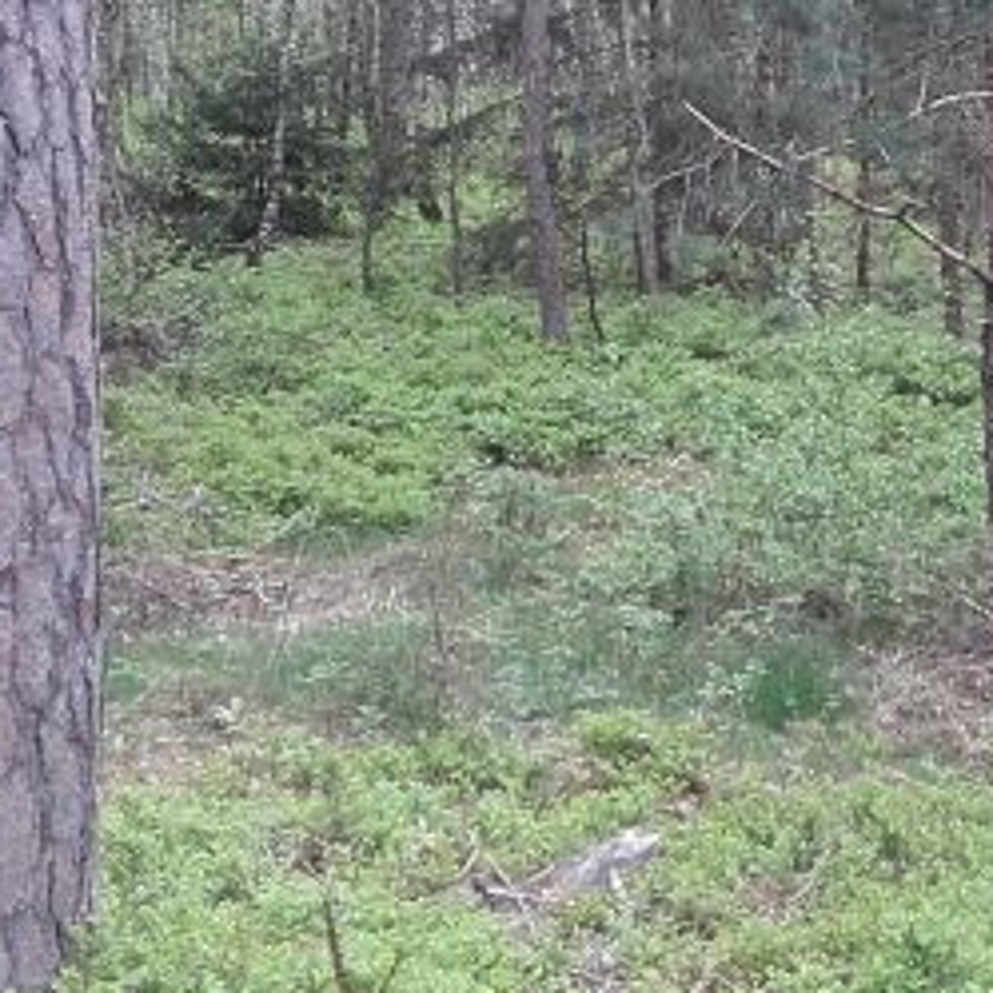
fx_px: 2856
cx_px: 778
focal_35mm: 88
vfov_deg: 19.4
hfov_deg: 19.5
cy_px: 144
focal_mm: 3.31
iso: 60
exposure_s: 1/50
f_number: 2.2
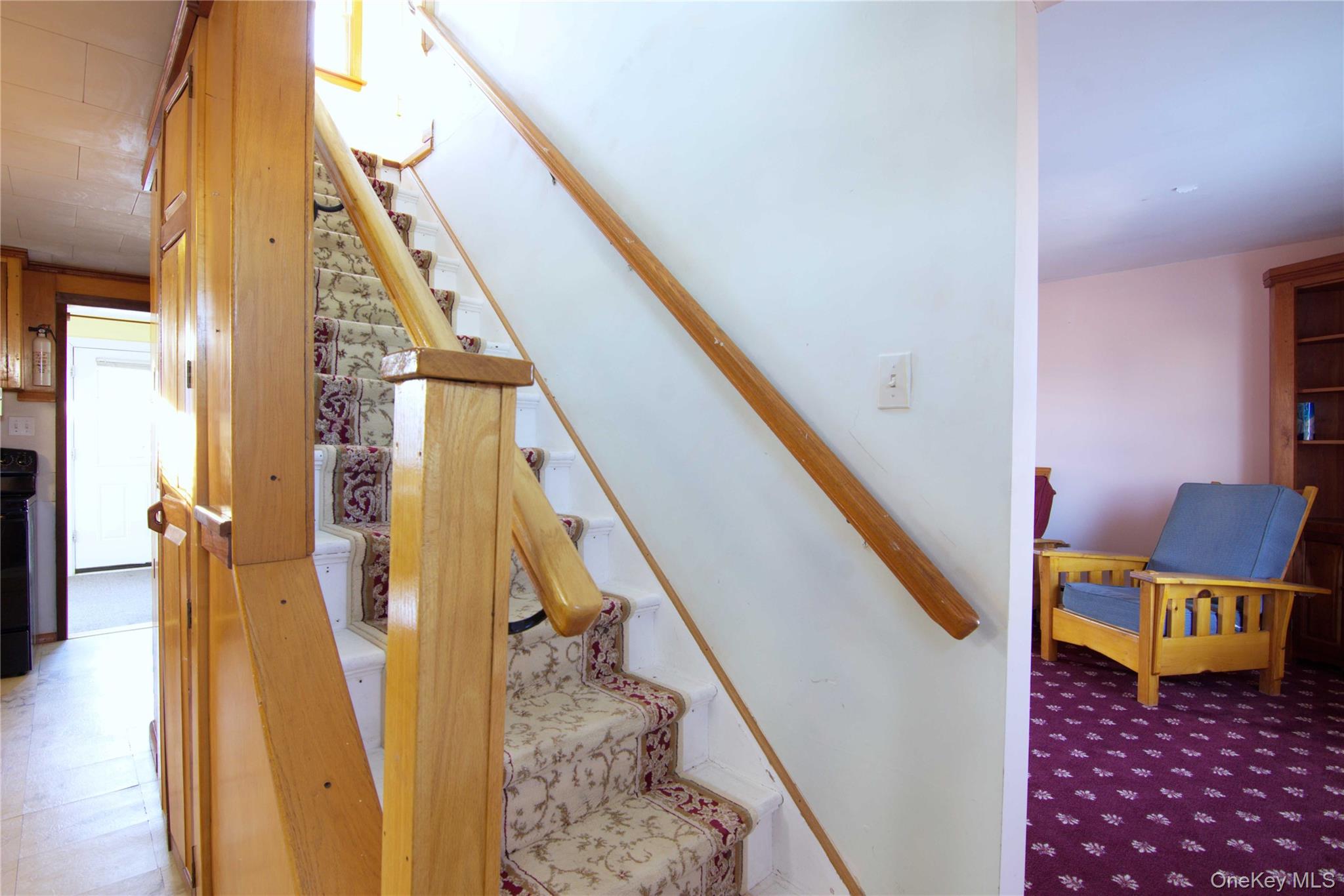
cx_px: 672
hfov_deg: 95.0
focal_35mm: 16
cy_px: 448
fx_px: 616
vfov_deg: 72.1
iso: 320
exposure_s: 1/2
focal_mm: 11
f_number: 9
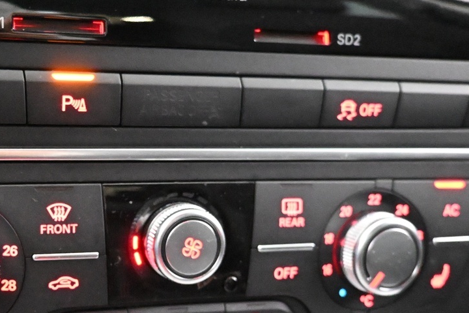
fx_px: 703
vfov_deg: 25.0
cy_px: 196
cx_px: 119
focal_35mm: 54
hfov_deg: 36.1
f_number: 3.5
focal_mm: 16
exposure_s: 1/30
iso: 12800
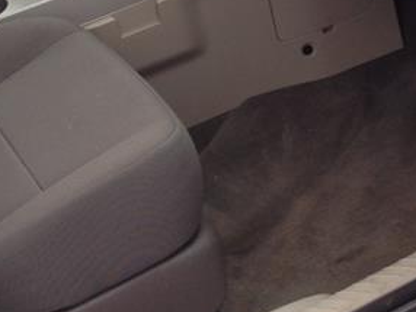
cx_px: 271
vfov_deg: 12.3
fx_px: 1419
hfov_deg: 16.6
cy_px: -45
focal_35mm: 118
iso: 50
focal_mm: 4.13
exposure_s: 1/24
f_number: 2.4
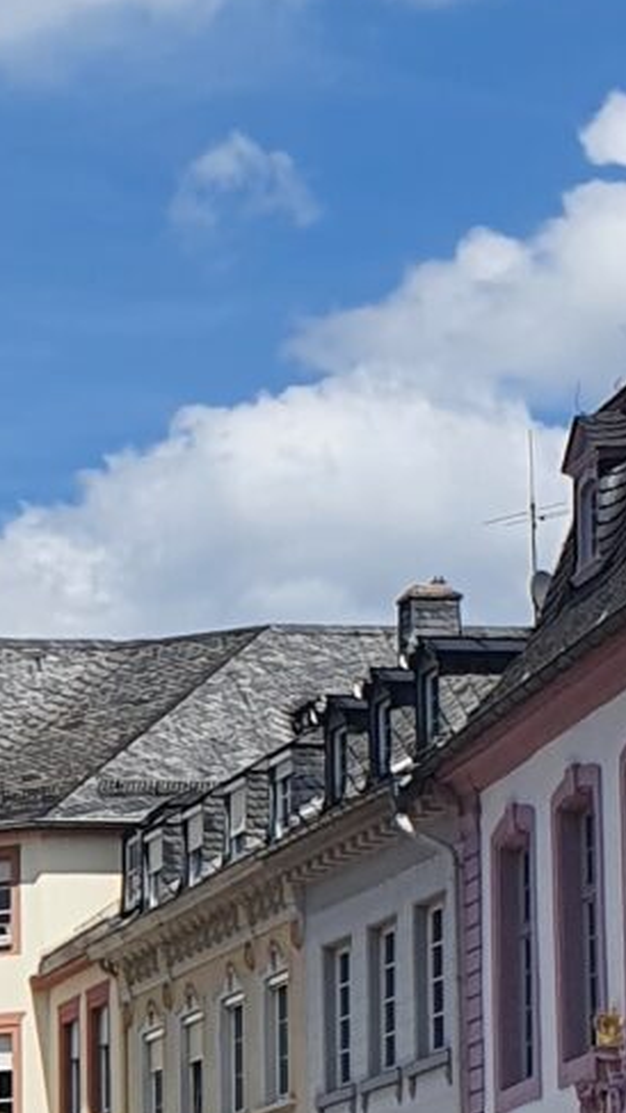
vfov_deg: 14.2
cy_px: 1143
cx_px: -864
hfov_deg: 7.6
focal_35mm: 149
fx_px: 4396
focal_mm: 4.32
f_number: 2.4
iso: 50
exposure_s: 1/2576
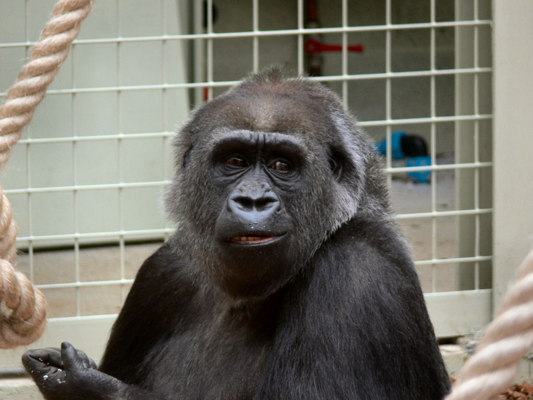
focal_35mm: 420
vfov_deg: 3.5
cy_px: 200
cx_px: 266
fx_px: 6467
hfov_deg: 4.7
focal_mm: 88.8
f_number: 3.7
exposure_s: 1/40
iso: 80
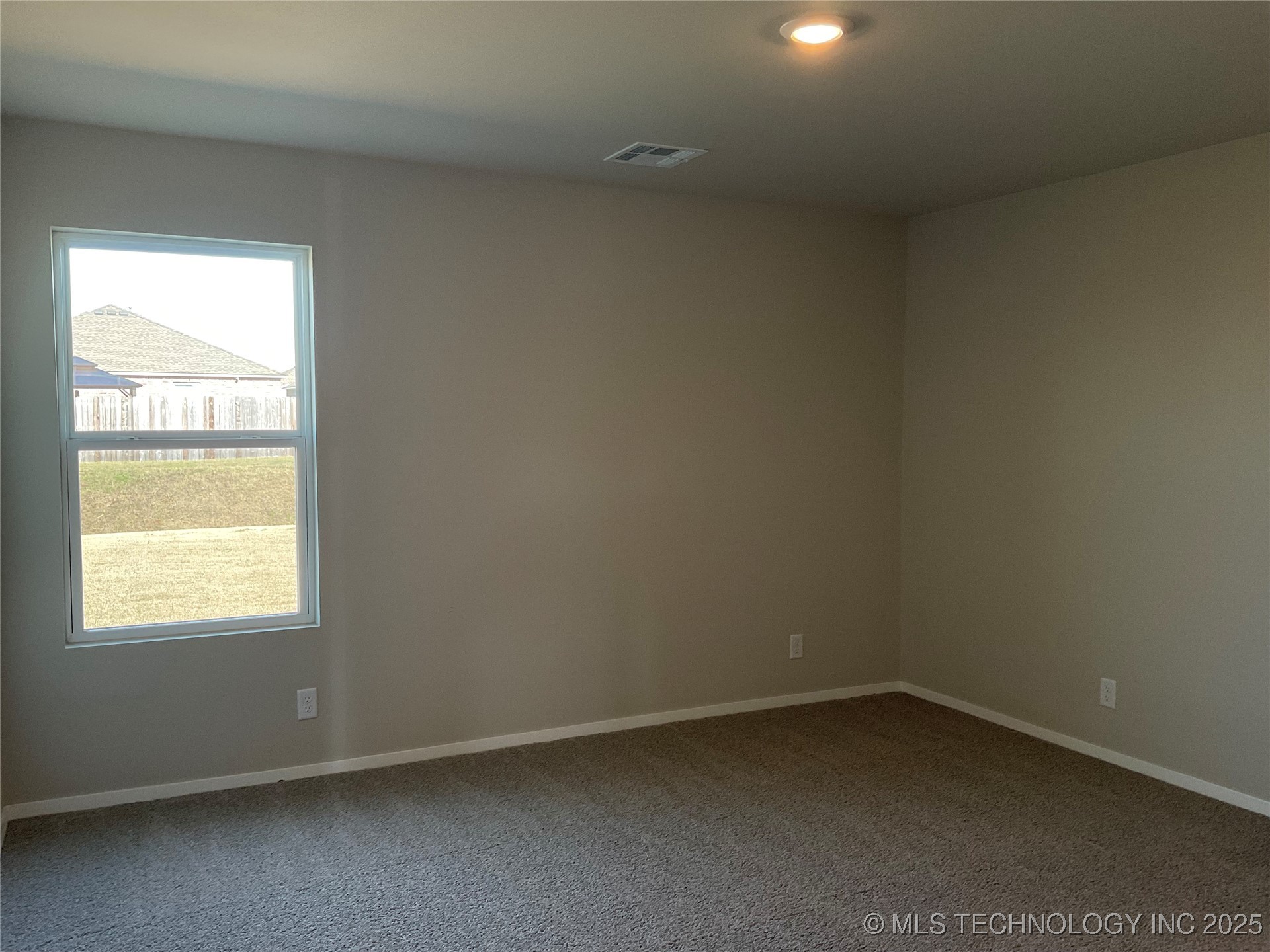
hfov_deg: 61.7
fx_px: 1064
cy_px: 476
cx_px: 635
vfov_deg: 48.2
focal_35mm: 29
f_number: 1.8
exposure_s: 1/120
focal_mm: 3
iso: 25
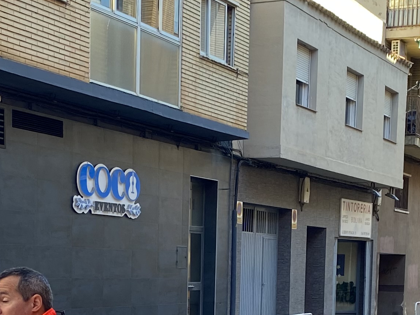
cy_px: 370
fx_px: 1117
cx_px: 199
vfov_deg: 15.5
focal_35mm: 92
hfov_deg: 21.3
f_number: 1.8
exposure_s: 1/187
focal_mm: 4.25
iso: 32
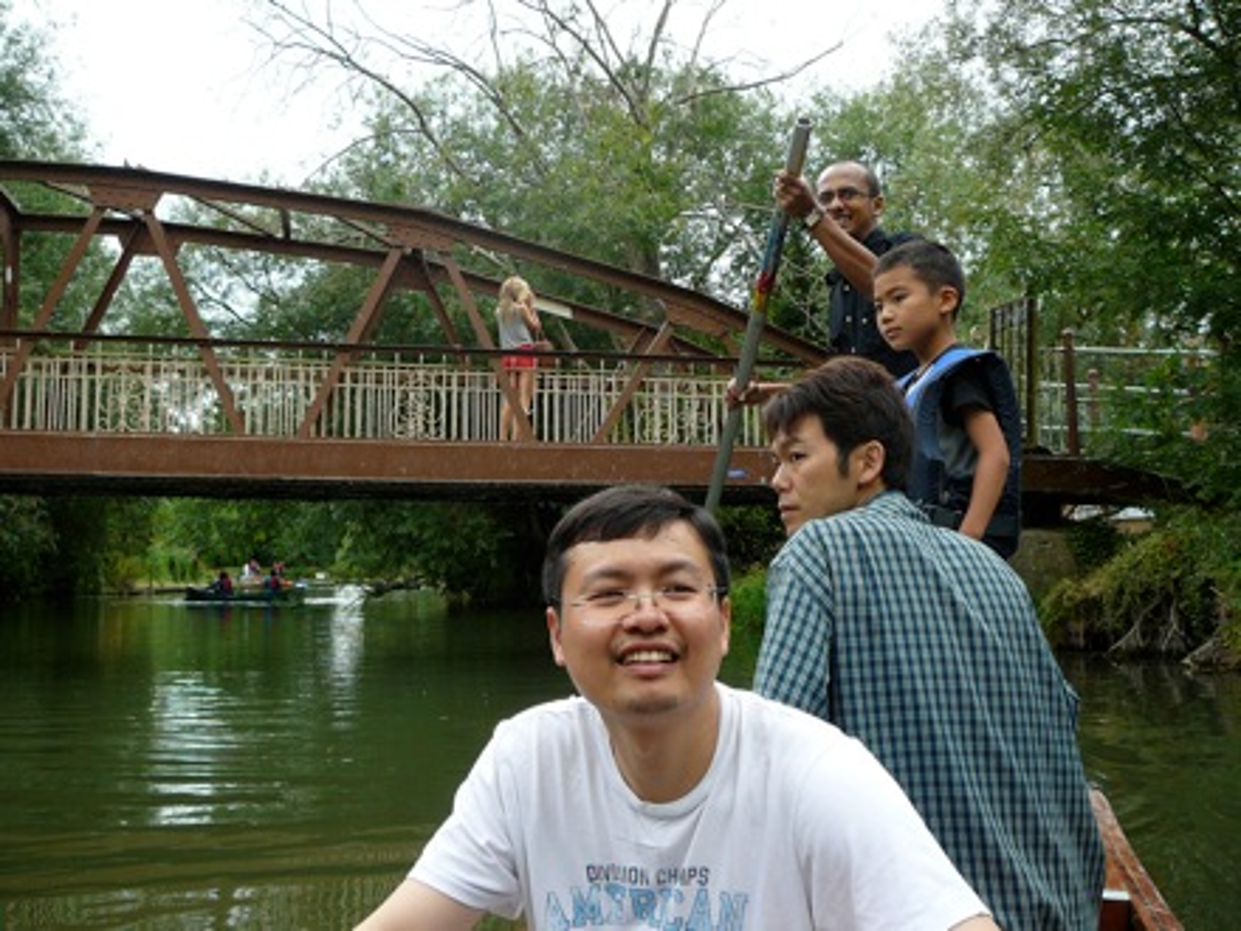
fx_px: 1255
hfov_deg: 52.6
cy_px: 466
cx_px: 620
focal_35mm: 35
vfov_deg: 40.7
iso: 80
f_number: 2.8
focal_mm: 5.2
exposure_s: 1/200
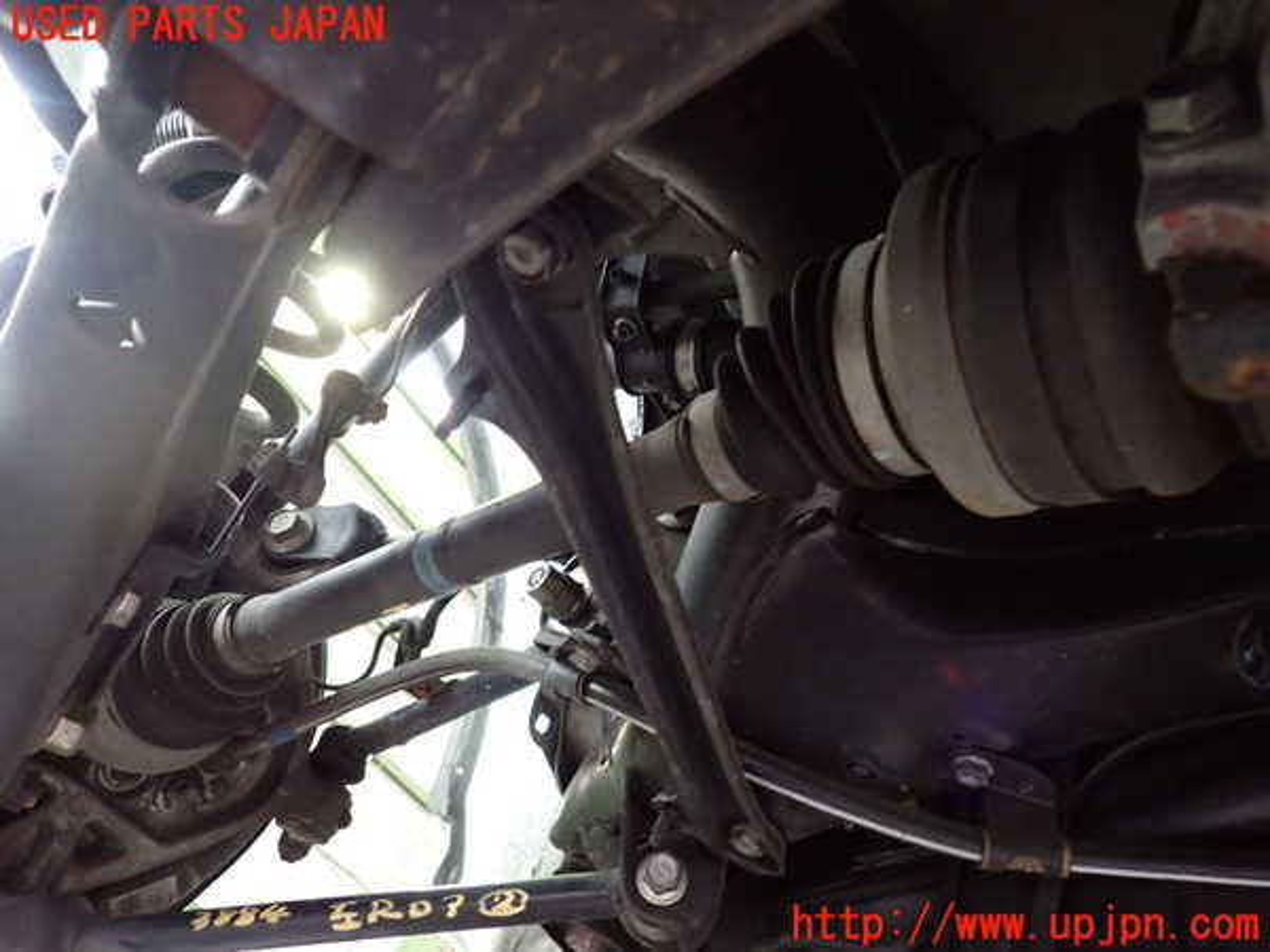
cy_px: 476
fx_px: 917
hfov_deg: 69.4
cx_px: 635
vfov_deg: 54.9
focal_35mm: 25
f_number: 2
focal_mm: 4.5
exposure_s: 1/25
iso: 800
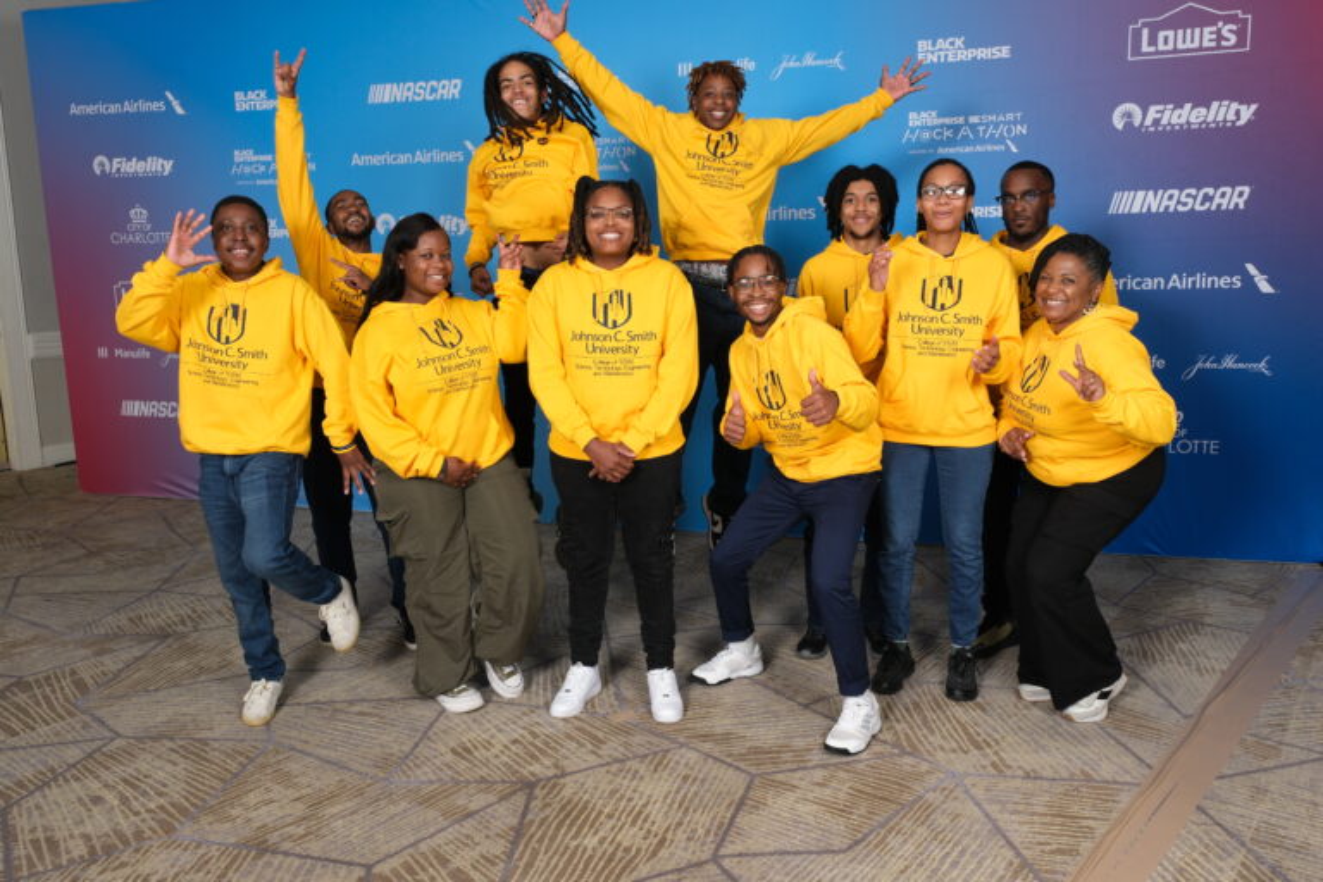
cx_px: 662
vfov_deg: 46.4
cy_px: 441
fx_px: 1029
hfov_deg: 65.5
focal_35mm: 28
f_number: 5.6
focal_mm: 18.7
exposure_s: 1/200
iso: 400
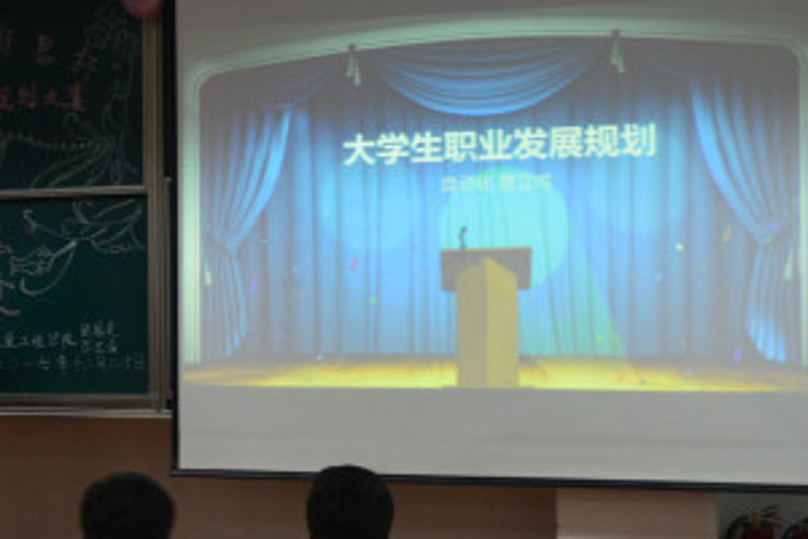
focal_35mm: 72
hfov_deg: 27.6
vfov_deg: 18.9
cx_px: 178
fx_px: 1616
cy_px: 309
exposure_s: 1/15
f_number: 4.5
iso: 800
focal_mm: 24
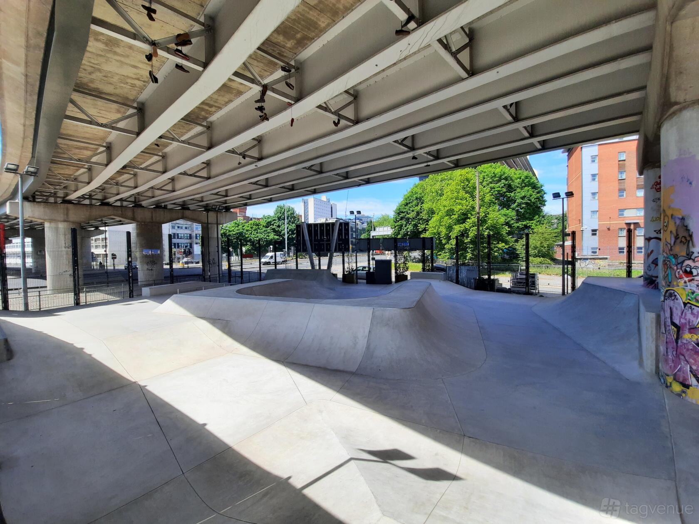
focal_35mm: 13
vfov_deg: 89.9
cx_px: 350
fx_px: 263
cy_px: 262
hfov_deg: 106.2
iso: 40
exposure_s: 1/703
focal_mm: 1.74
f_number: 2.2
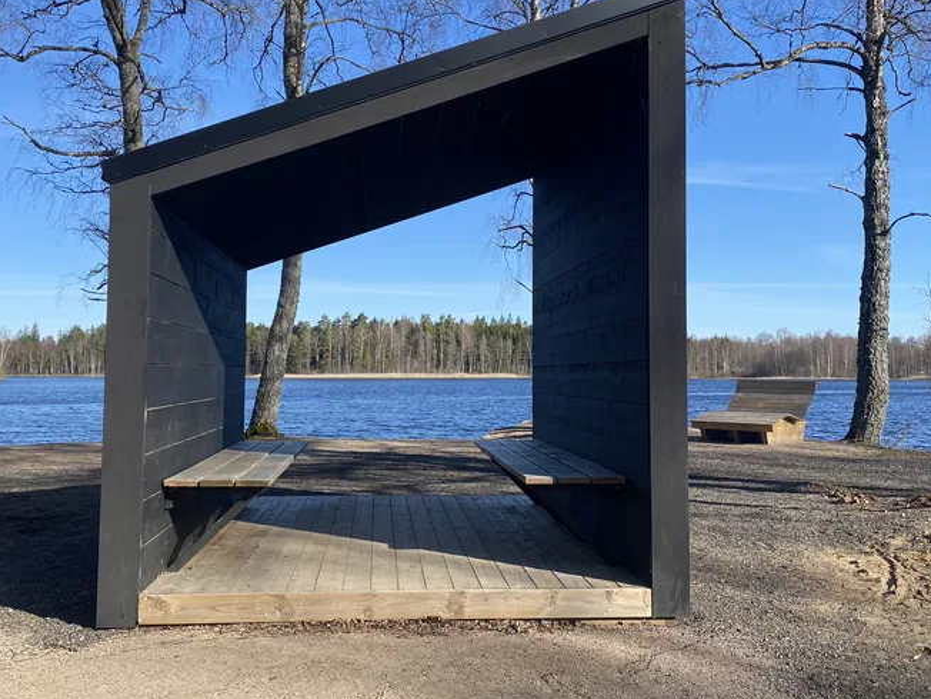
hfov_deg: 53.9
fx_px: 914
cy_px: 316
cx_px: 425
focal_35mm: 34
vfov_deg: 41.7
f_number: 1.8
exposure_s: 1/1779
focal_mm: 4.25
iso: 32
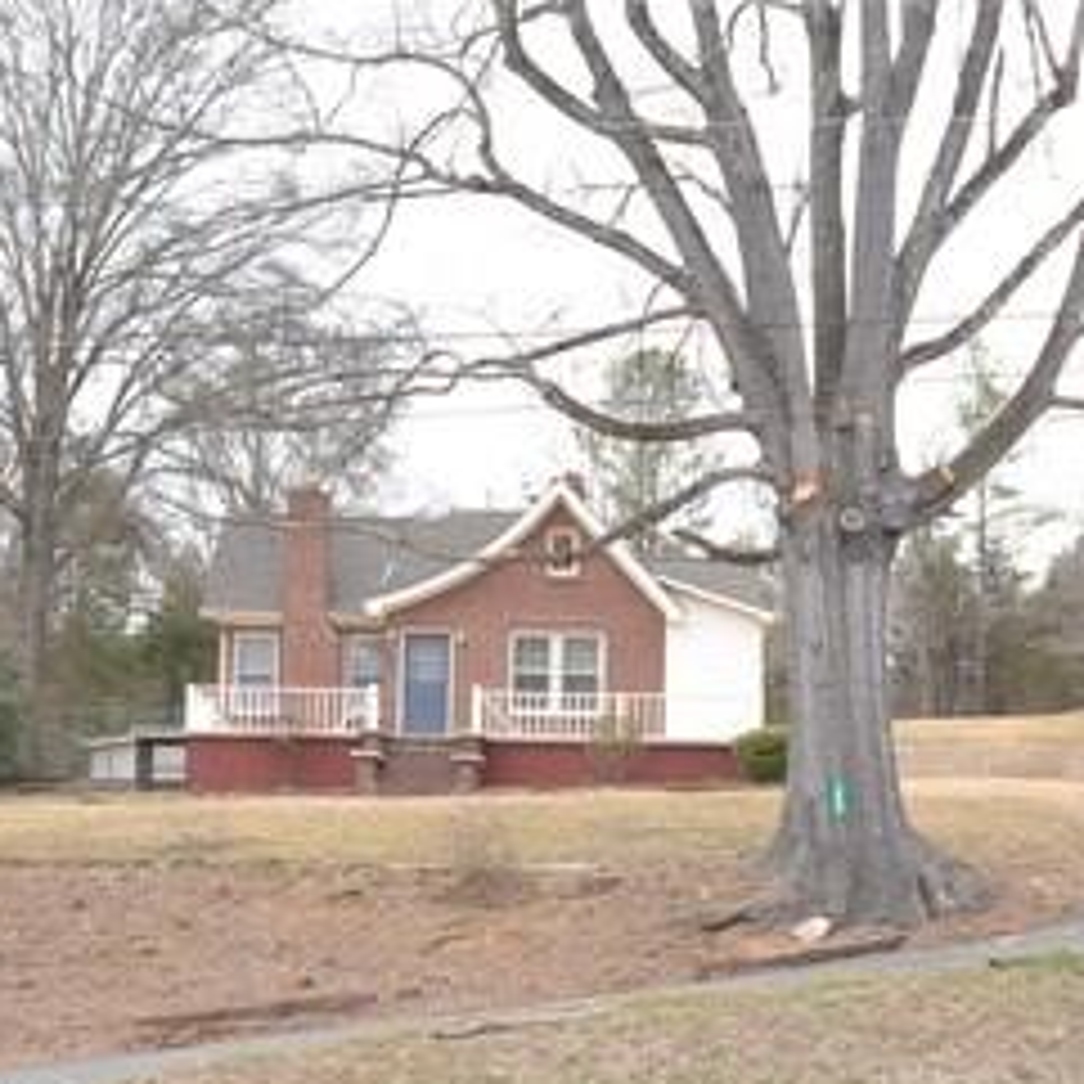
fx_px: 2303
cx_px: 450
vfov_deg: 26.5
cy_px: 515
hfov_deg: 26.4
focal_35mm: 65
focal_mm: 24
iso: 220
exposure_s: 1/125
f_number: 4.5
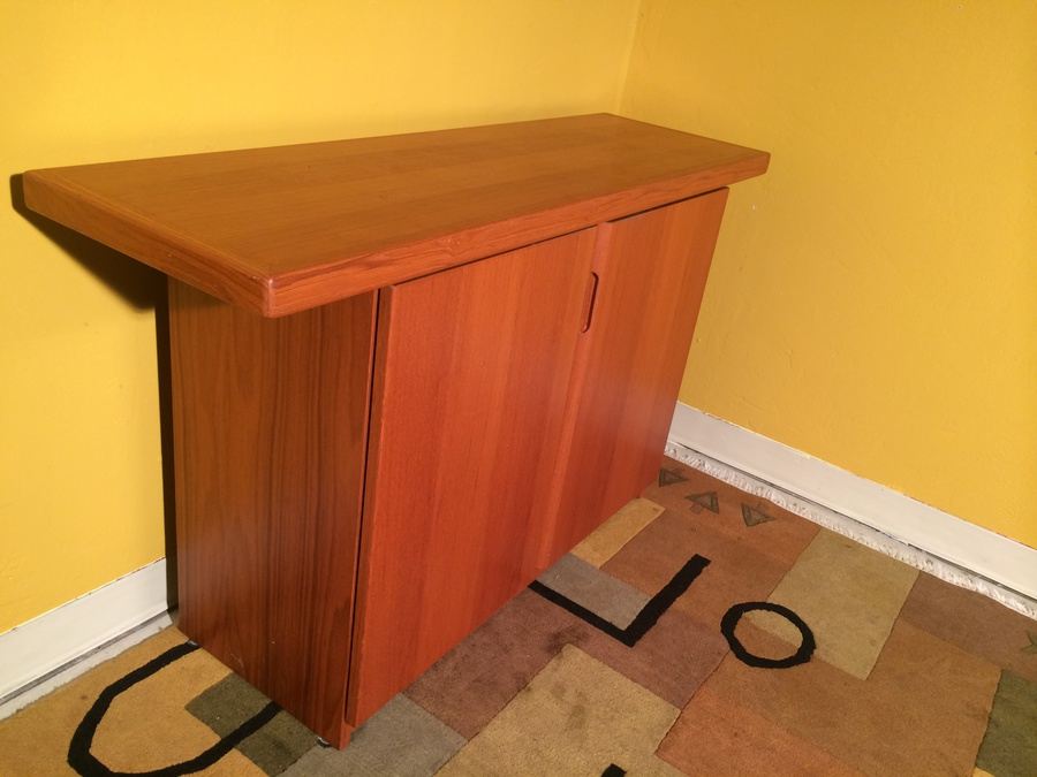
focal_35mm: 30
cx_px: 518
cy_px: 388
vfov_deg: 46.8
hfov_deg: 60.0
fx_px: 899
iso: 100
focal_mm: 4.12
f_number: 2.2
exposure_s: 1/30
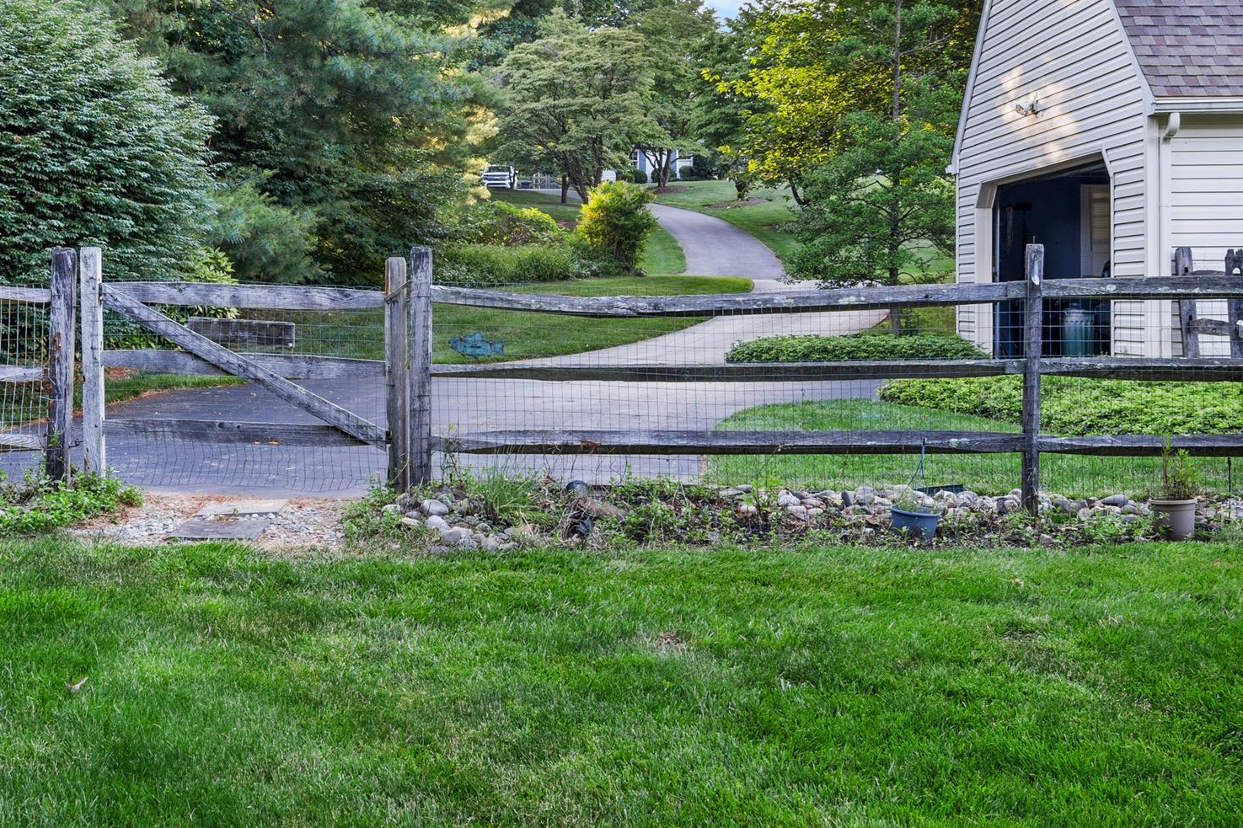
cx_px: 474
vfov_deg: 26.9
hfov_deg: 39.4
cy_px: 297
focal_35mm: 50
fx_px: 1726
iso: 250
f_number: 9
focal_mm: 24
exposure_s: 1/100
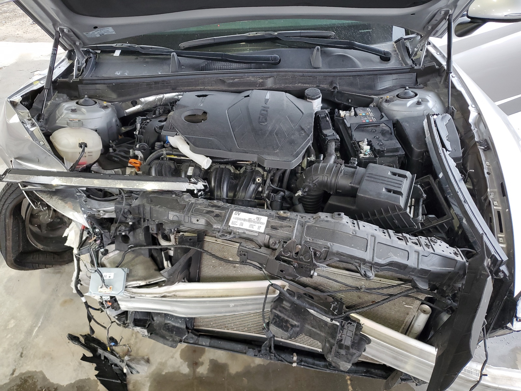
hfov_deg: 67.3
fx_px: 391
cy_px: 196
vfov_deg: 53.1
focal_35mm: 26
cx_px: 260
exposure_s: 1/60.2
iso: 65
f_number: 1.5
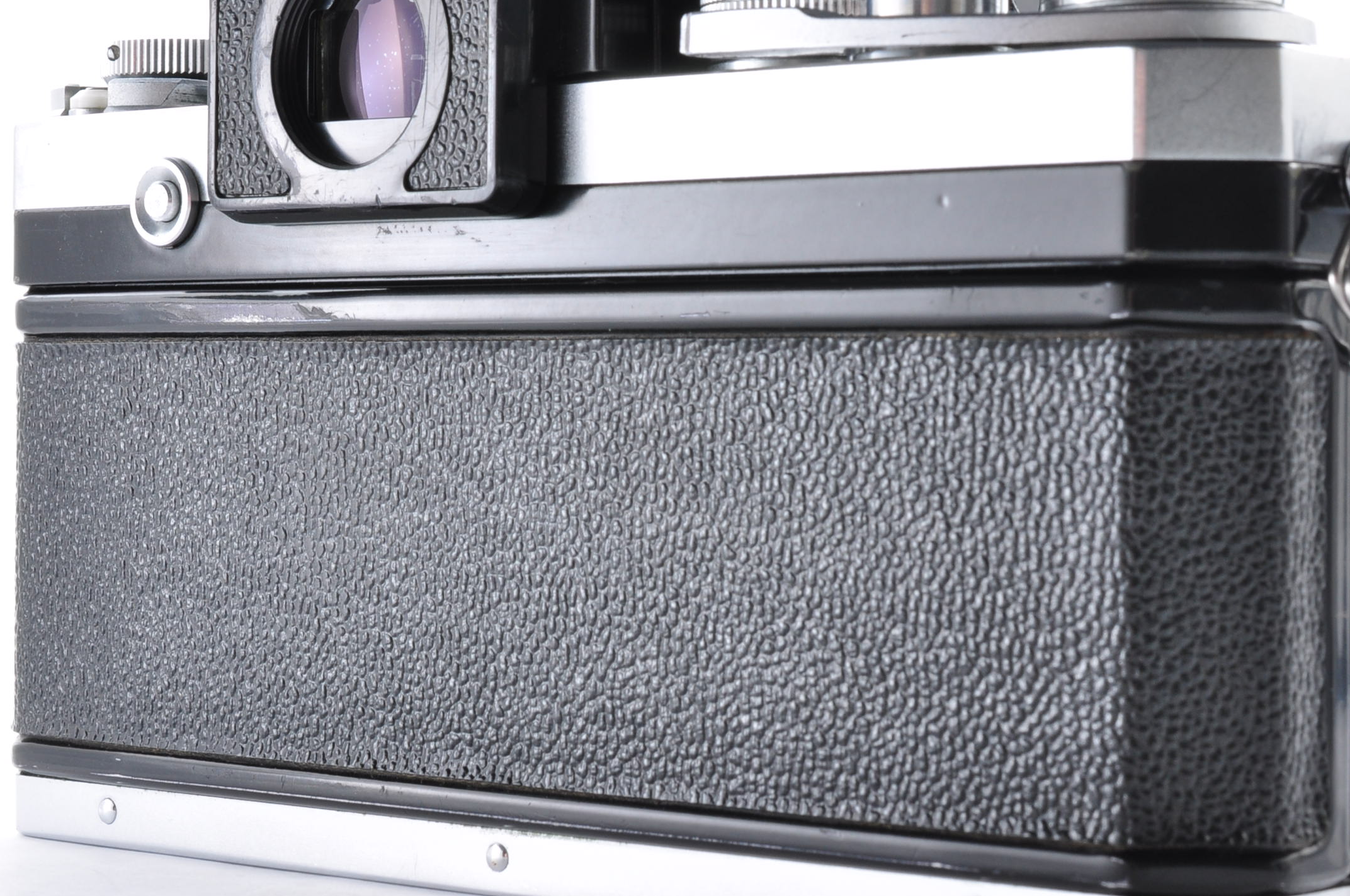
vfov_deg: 15.1
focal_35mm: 90
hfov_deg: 22.6
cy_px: 344
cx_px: 654
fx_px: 3371
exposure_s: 1/200
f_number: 18
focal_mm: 40
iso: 200
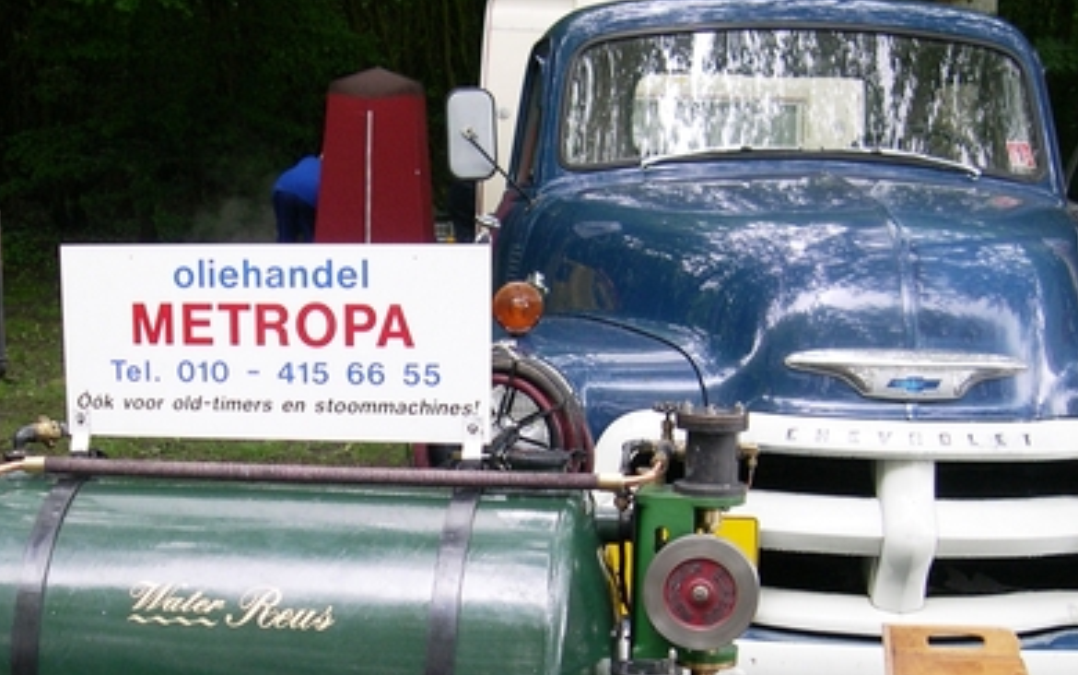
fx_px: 1822
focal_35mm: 62
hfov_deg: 32.6
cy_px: 545
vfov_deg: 20.7
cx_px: 321
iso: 100
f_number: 2.8
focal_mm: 8
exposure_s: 1/54.8
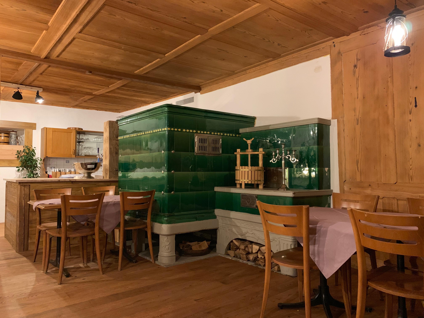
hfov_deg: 67.3
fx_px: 318
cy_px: 159
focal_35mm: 26
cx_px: 212
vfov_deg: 53.1
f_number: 1.8
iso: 640
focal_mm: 4.25
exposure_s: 1/25
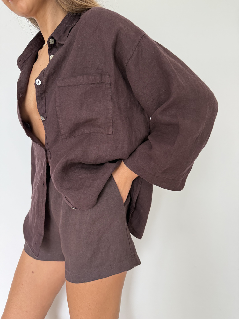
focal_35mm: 24
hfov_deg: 56.8
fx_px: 221
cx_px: 120
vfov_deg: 71.6
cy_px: 160
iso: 200
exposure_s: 1/99
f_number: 1.78
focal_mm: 6.76
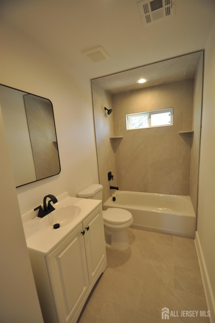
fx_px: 135
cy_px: 162
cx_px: 108
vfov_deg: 100.5
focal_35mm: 15
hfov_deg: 77.2
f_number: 4.8
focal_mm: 10
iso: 400
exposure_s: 1/90
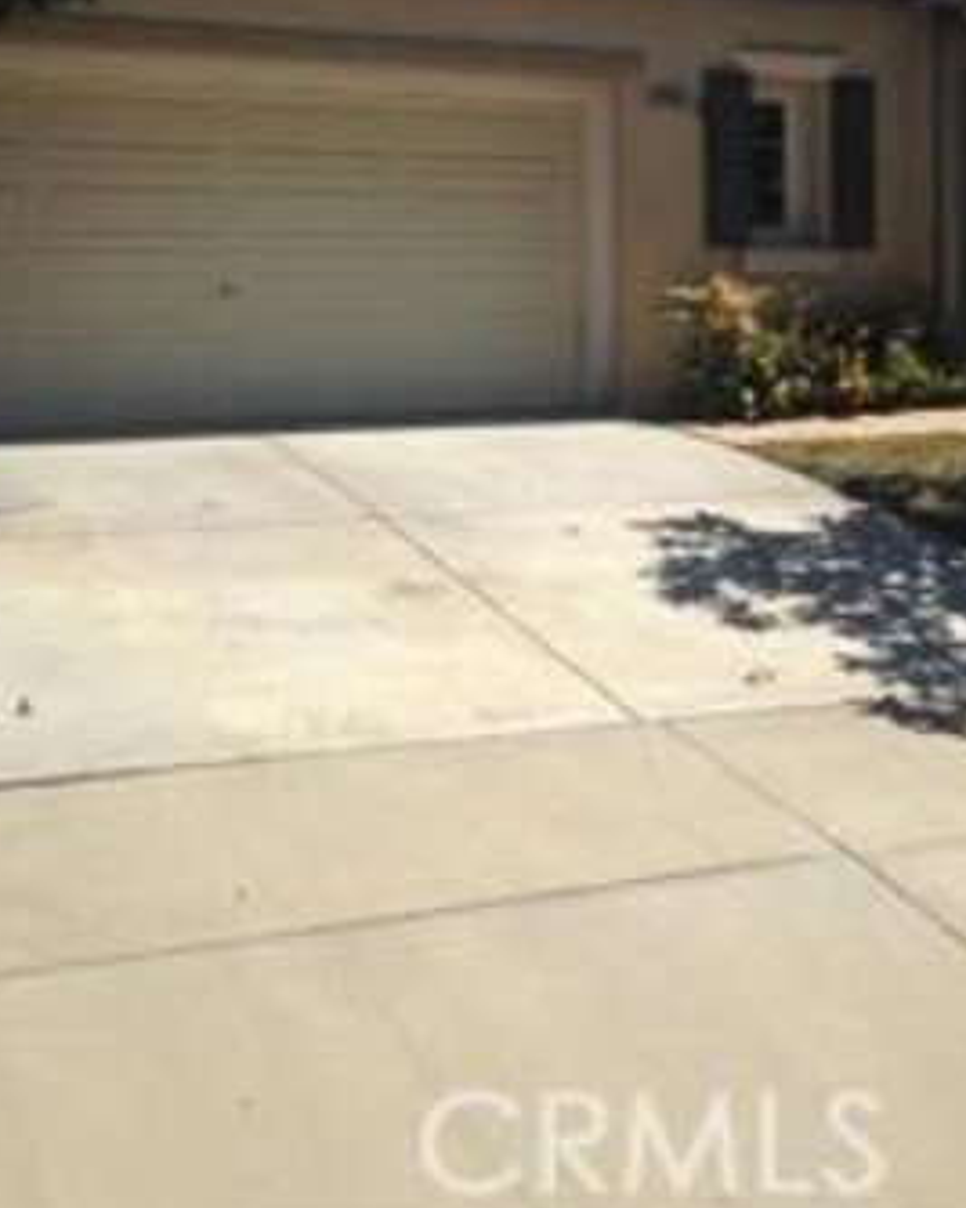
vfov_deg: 33.6
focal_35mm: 54
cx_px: 700
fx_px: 1931
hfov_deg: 27.8
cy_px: 213
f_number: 2.4
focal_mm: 4.12
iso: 50
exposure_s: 1/2584
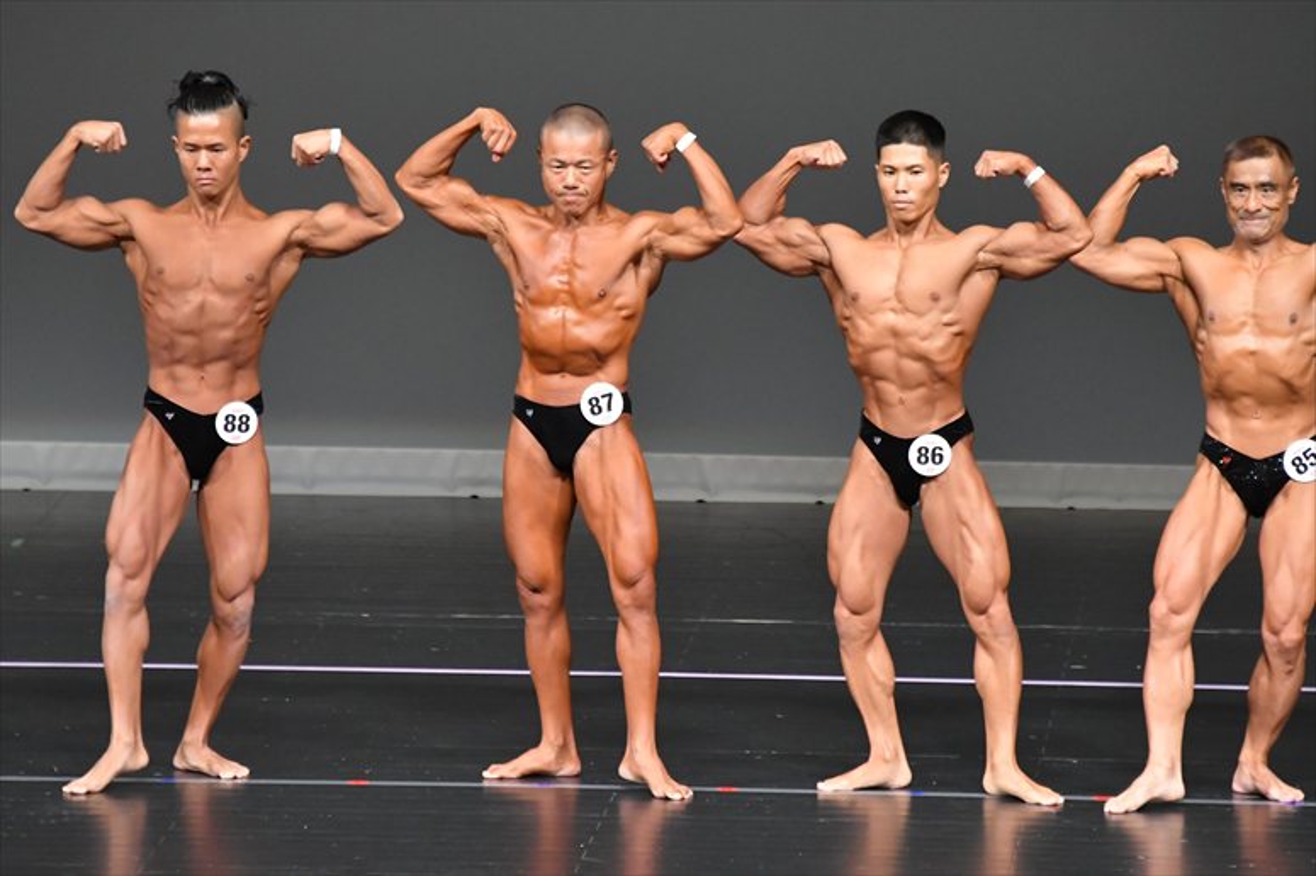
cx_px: 658
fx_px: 12606
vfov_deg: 4.0
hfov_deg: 6.0
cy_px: 438
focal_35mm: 345
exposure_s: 1/400
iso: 5000
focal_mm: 230
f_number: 5.6
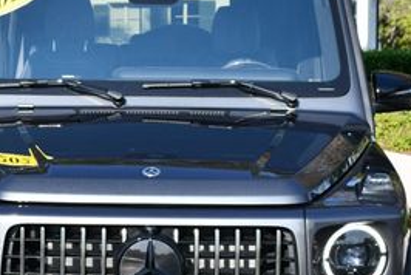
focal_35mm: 130
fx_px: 1486
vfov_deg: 10.6
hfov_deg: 15.7
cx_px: 122
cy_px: 207
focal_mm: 27
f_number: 8
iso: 160
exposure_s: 1/250
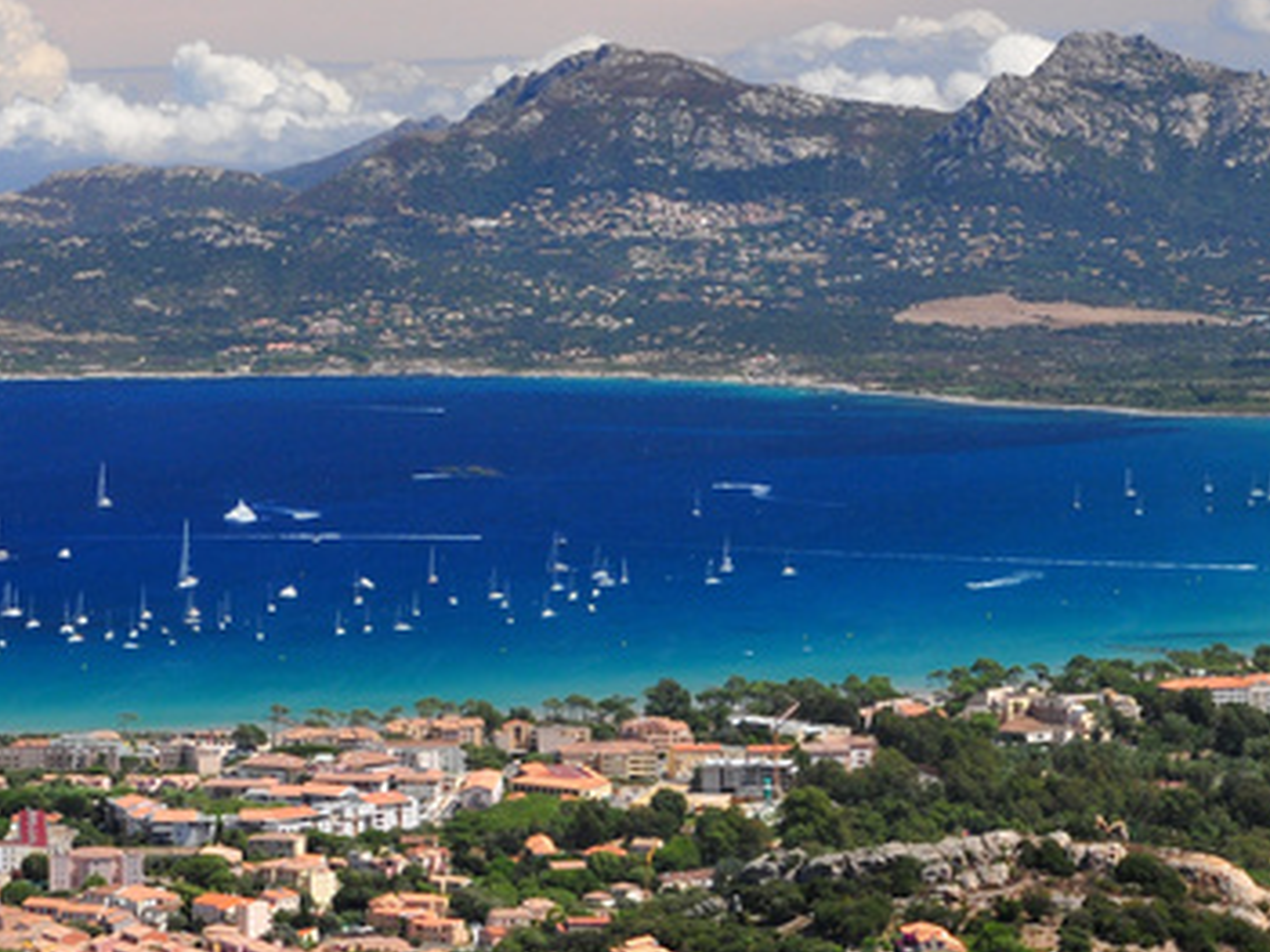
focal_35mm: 122
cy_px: 729
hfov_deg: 15.8
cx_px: -33
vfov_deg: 12.1
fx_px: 4480
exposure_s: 1/100
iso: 400
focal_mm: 35
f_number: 16
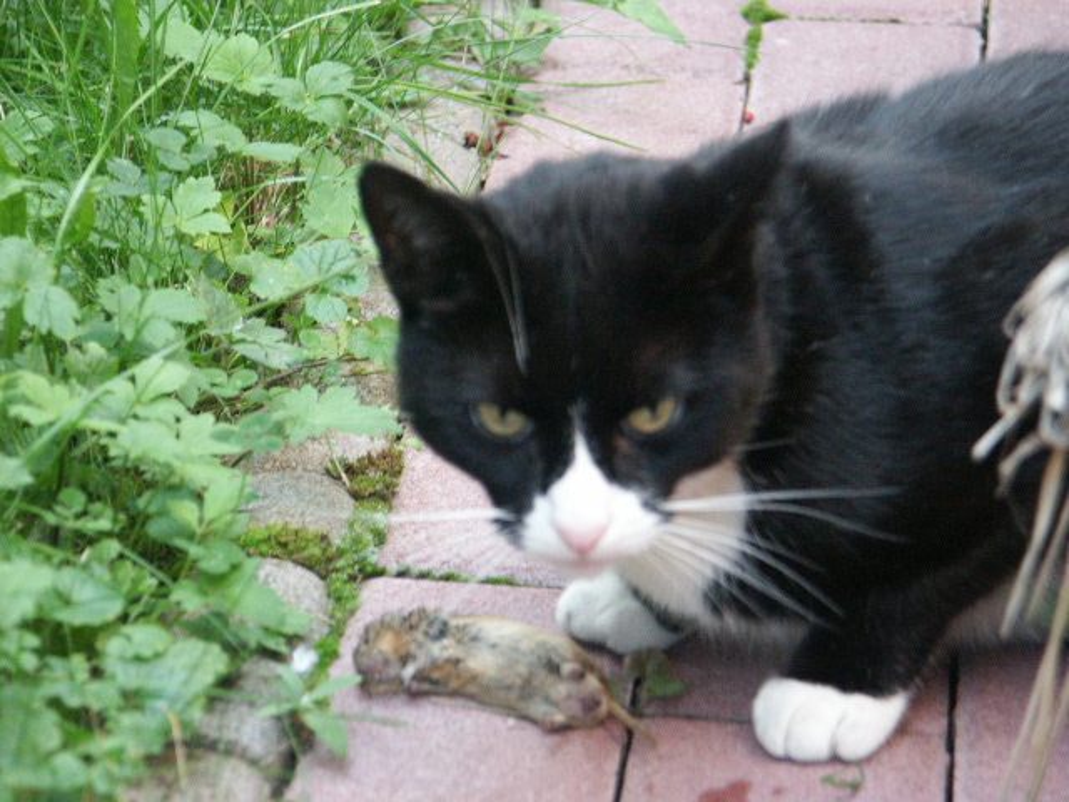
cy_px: 401
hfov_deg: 10.7
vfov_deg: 8.0
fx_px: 5713
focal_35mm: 185
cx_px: 534
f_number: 3.5
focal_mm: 46.88
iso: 200
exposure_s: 1/45
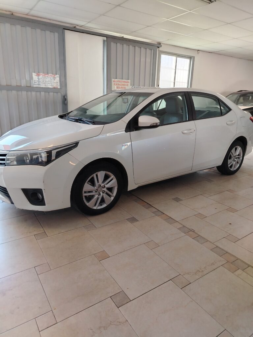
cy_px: 168
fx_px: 234
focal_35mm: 24
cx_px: 126
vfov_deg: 71.6
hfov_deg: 56.8
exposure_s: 1/50
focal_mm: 5.25
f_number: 1.75
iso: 300
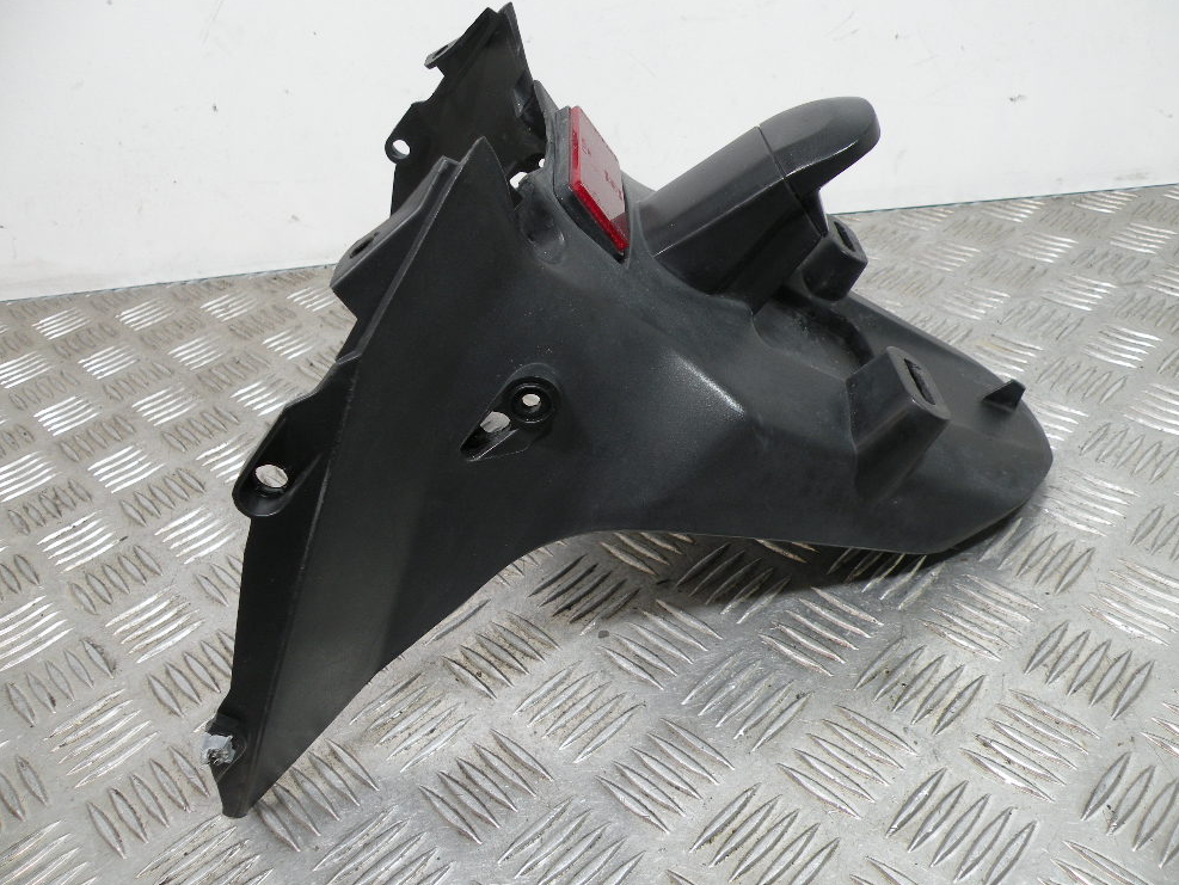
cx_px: 610
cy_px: 431
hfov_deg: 63.4
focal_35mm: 28
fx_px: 954
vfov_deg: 49.8
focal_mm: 4.7
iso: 103
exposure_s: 1/86.4
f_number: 2.8
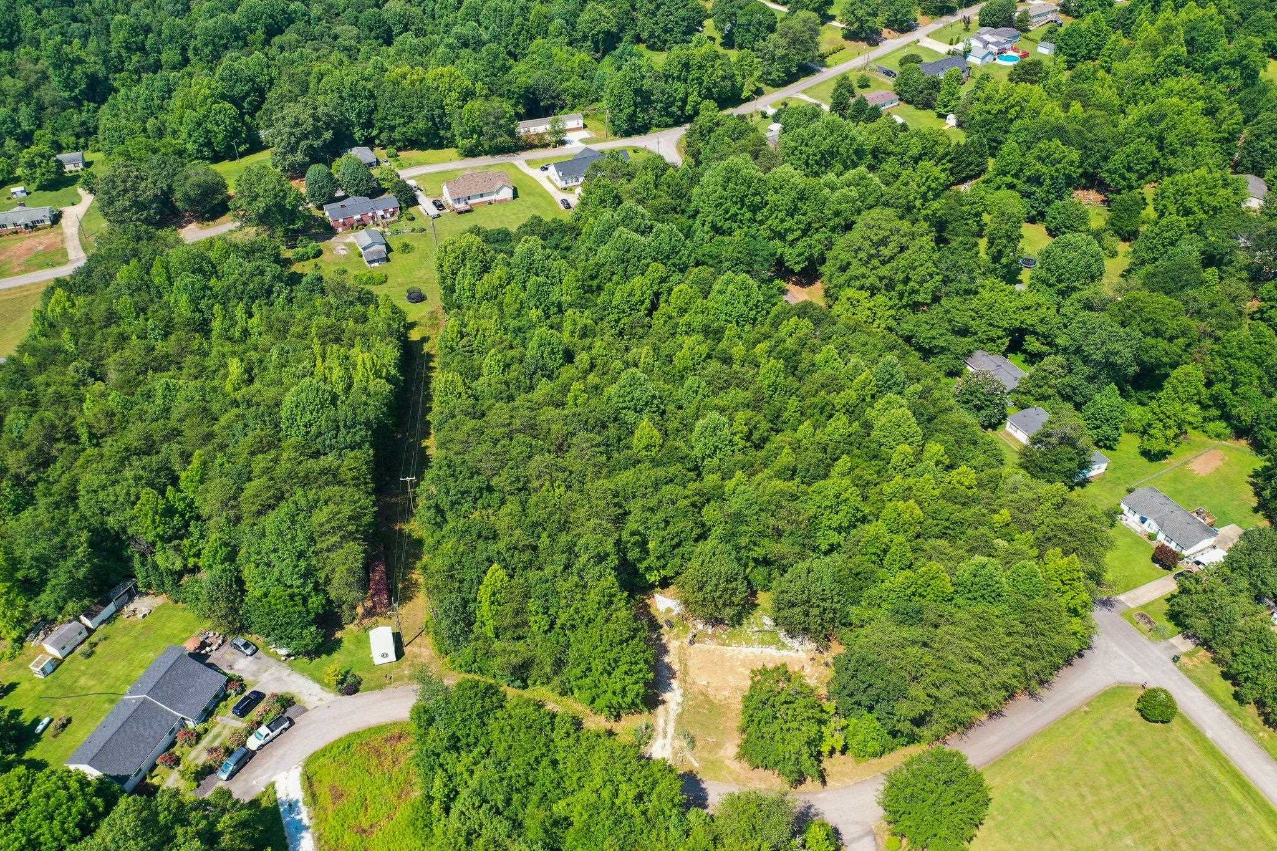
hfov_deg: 65.5
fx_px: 993
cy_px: 426
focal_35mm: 28
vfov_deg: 46.4
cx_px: 638
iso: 100
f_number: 3.5
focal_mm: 10.26
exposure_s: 1/120
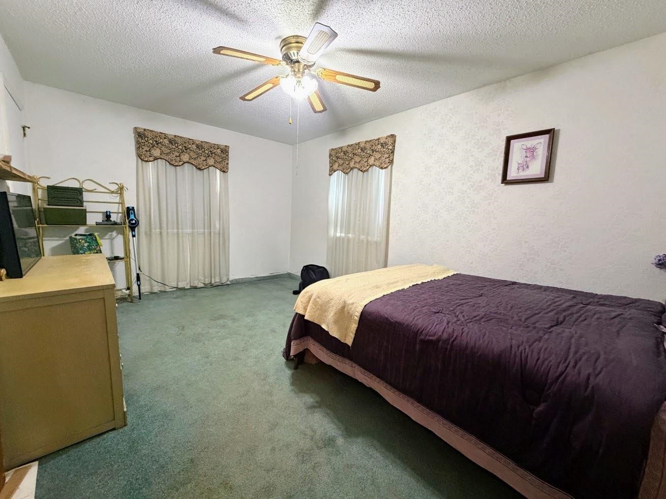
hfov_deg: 102.1
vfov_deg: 85.7
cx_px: 333
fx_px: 269
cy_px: 250
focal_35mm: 14
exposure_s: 1/60
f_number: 2.2
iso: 500
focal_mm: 2.22
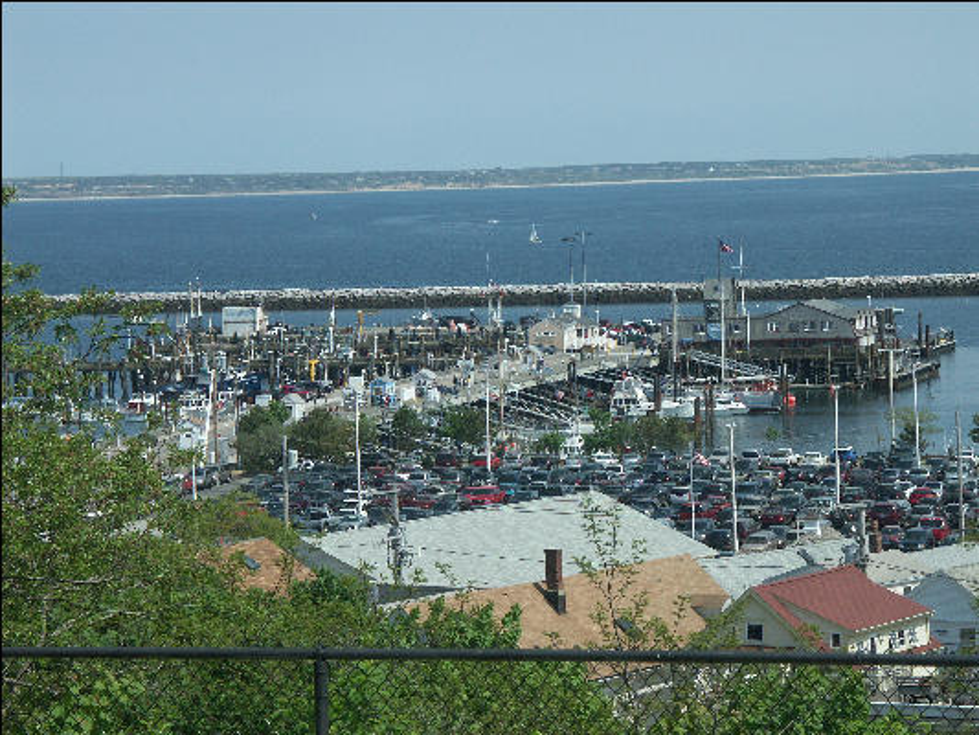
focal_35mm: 146
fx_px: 4130
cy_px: 368
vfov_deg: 10.2
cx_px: 490
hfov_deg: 13.5
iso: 100
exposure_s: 1/800
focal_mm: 37.01
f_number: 6.3
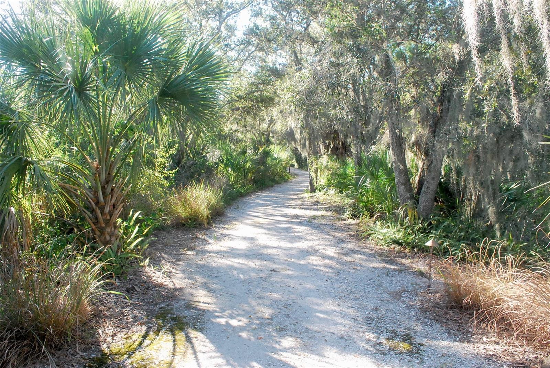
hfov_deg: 67.3
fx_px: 413
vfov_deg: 48.0
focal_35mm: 27
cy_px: 184
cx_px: 275
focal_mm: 18
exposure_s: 1/250
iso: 1600
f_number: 8
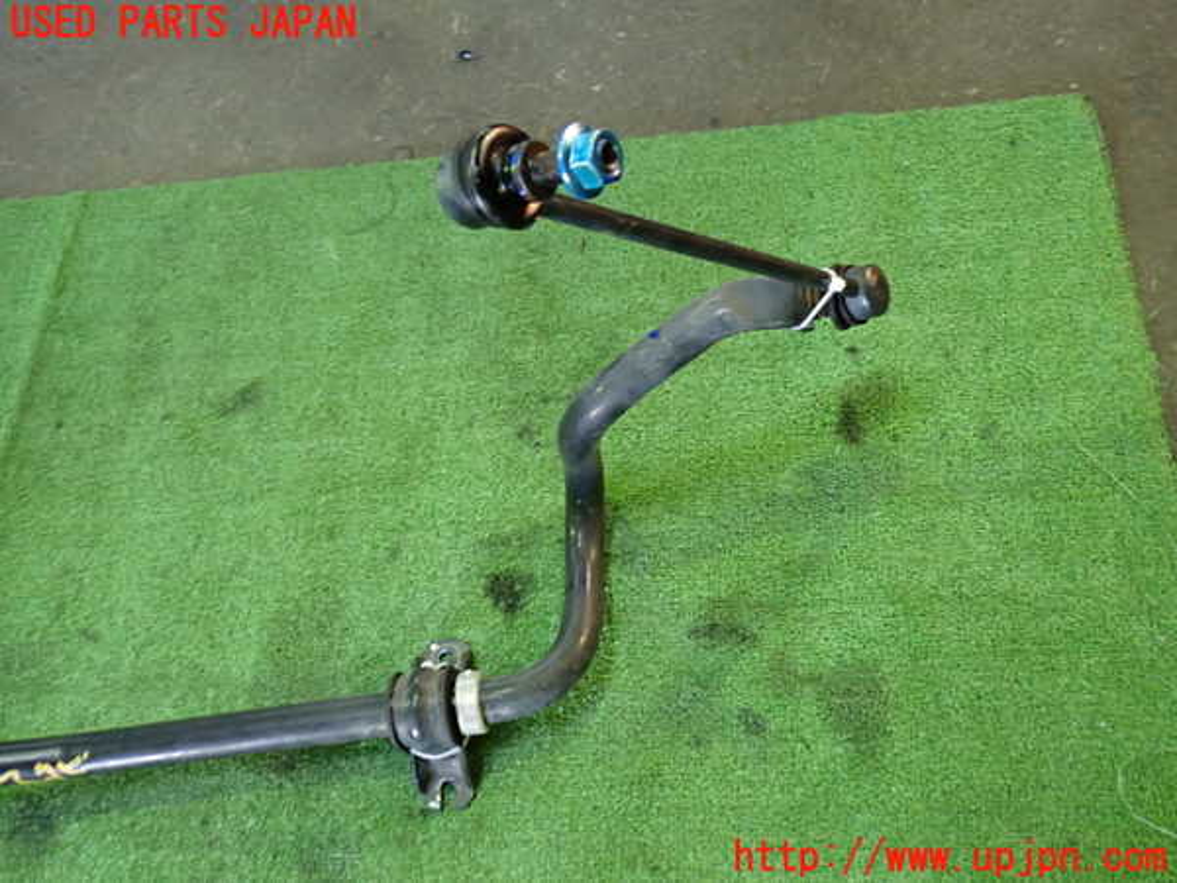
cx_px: 588
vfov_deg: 46.8
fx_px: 1020
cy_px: 442
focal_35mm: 30
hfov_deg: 60.0
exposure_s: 1/30
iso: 400
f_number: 2.3
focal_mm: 5.4
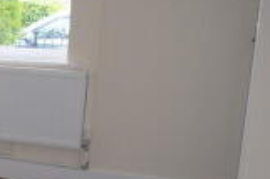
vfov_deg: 16.7
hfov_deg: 22.2
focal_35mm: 80
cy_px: 173
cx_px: -101
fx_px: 599
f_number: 3.5
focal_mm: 18
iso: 200
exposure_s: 1/125
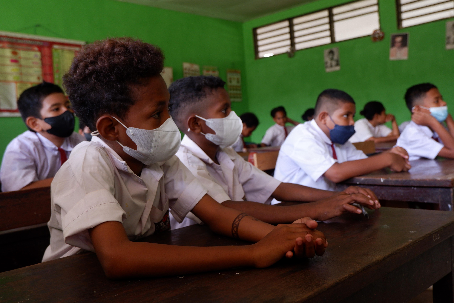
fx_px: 441
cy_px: 152
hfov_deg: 54.4
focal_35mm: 35
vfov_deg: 37.9
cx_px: 227
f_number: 4.4
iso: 800
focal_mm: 23.5
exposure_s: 1/70
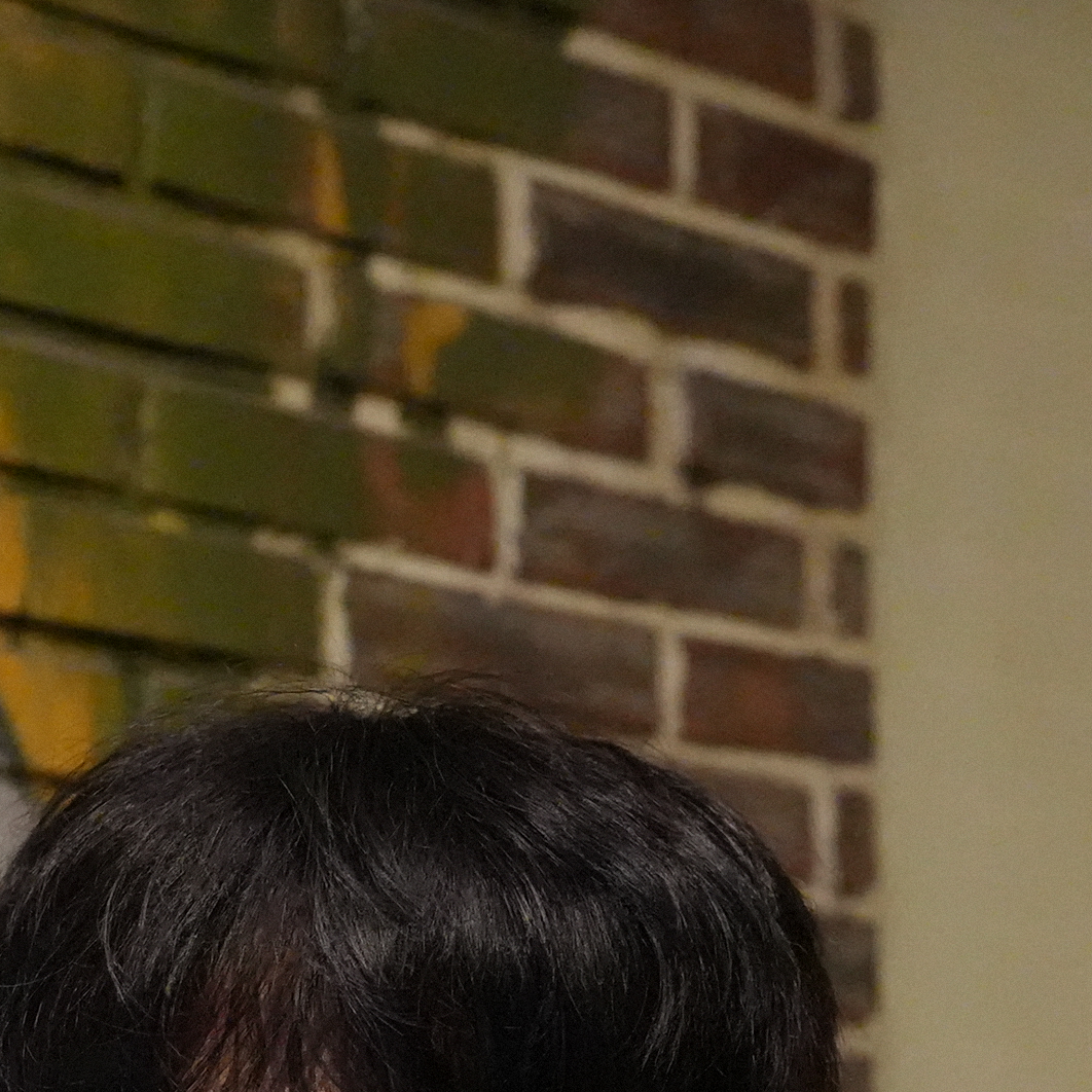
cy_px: 1470
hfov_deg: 13.5
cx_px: 246
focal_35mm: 129
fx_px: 4604
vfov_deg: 13.0
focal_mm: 35
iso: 12800
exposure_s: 1/160
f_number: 4
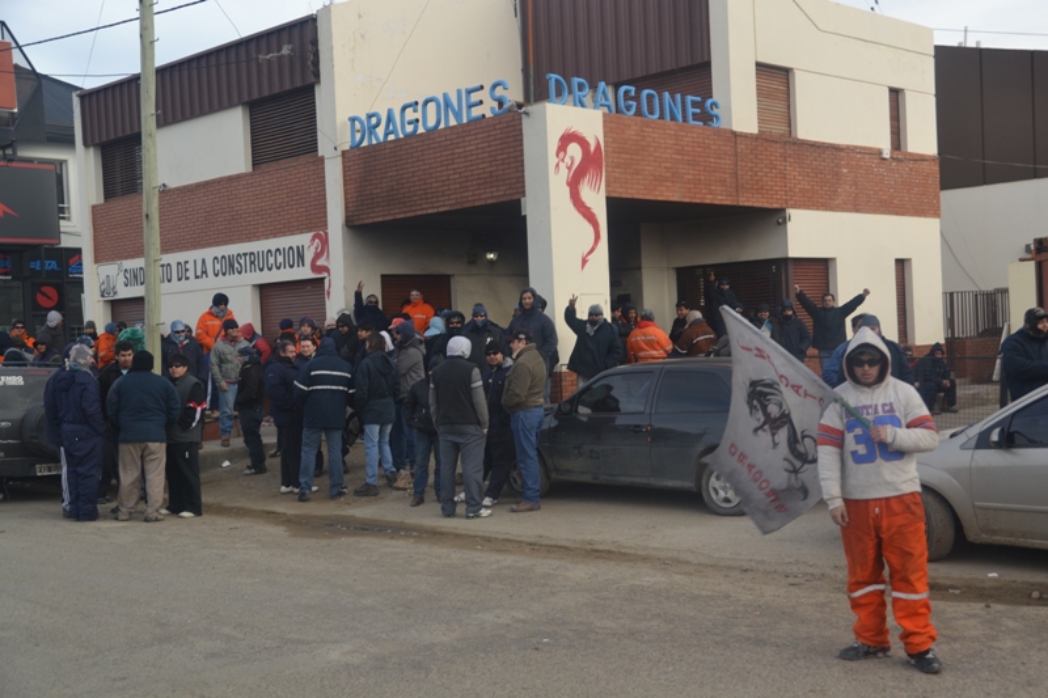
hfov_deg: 45.0
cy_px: 349
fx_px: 1266
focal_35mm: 44
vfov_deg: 30.8
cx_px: 524
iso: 100
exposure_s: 1/125
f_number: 5.6
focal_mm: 29
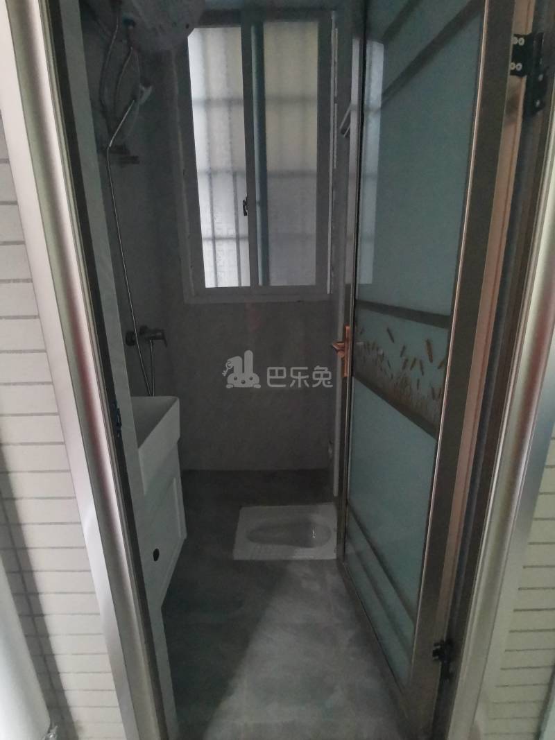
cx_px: 278
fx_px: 363
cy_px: 370
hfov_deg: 74.7
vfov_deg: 91.0
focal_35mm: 17
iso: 800
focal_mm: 2.23
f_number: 2.2
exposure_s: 1/16.7
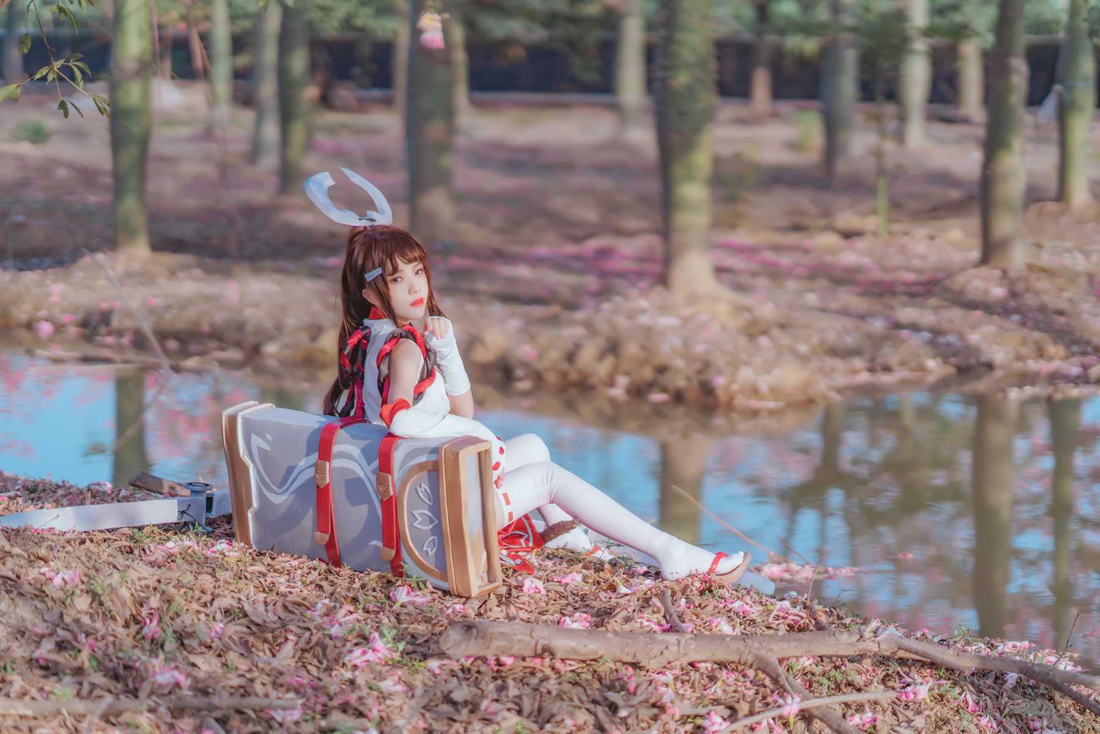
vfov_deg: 16.1
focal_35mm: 85
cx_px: 550
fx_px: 2597
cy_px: 367
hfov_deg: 23.9
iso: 160
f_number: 1.4
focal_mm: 85
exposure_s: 1/4000
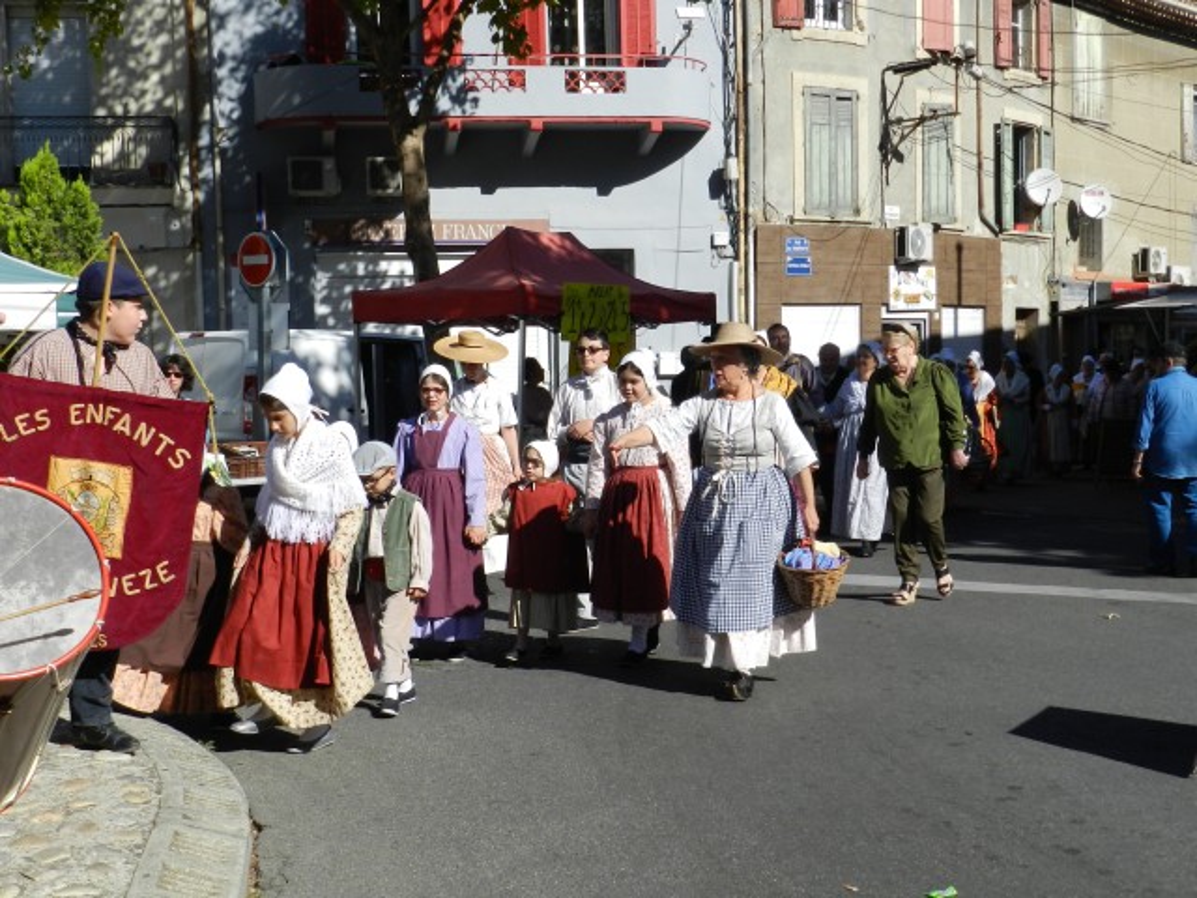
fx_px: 1591
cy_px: 449
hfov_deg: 41.2
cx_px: 598
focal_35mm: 46
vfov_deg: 31.5
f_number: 5
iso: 160
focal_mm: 8.1
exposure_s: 1/800
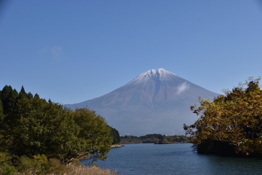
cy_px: 88
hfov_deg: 41.1
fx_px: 349
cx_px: 131
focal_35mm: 48
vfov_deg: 28.1
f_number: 8
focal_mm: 32
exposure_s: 1/100
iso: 100
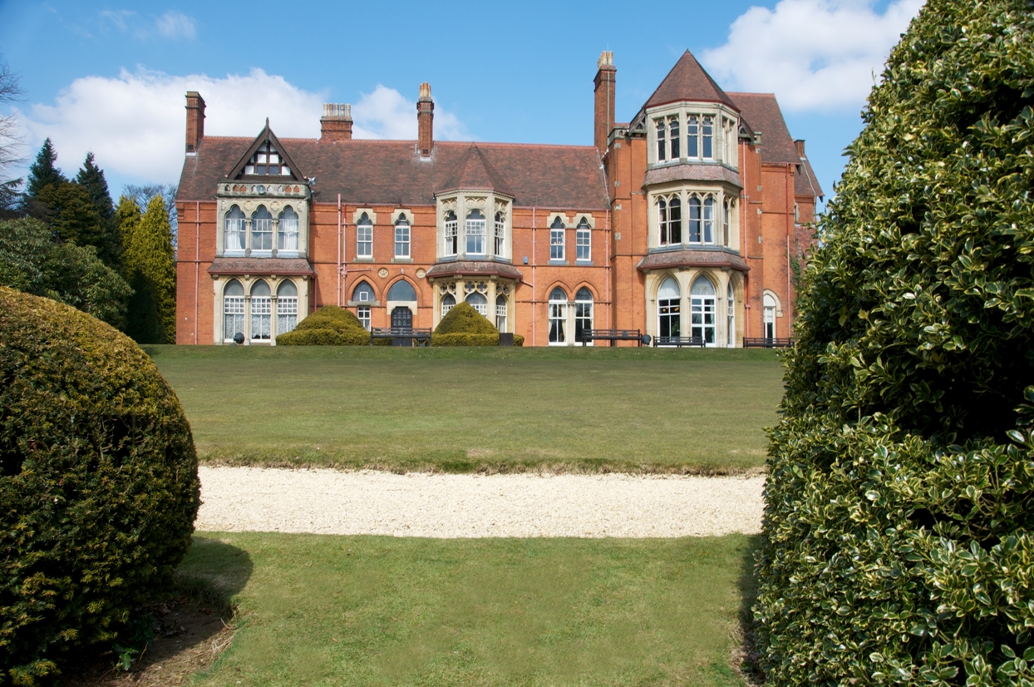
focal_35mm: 30
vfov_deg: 43.5
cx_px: 517
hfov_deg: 62.0
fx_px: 861
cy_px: 344
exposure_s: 1/125
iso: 200
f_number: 13
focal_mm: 20
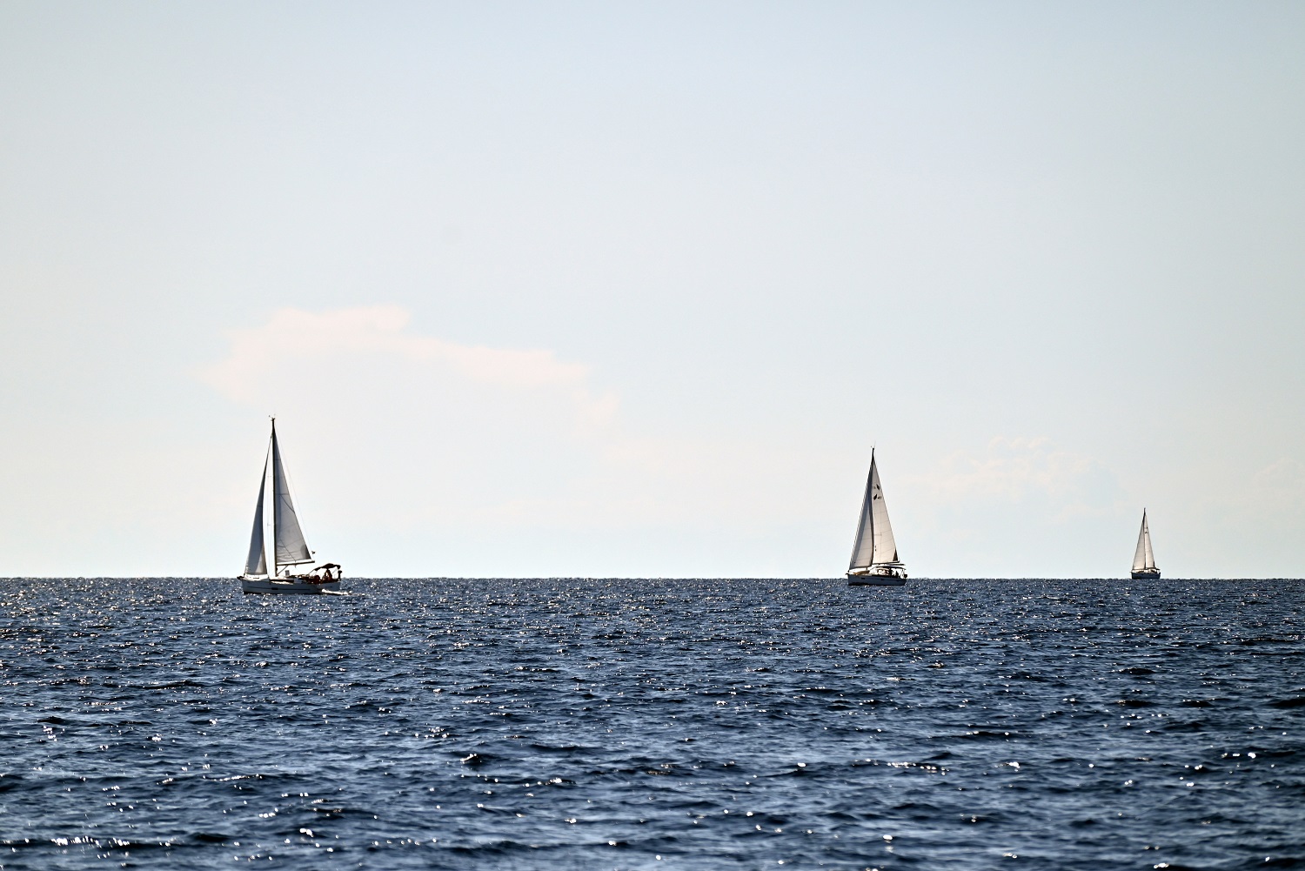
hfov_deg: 10.5
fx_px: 7070
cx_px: 652
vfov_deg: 7.0
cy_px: 436
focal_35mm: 195
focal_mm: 195
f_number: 5.3
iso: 250
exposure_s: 1/6400
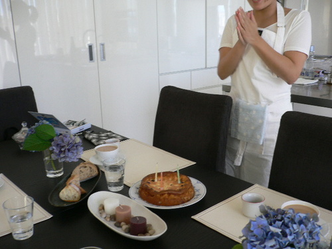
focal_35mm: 35
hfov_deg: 52.6
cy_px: 124
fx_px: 336
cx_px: 166
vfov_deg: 40.7
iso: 100
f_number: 2.8
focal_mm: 5.8
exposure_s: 1/50
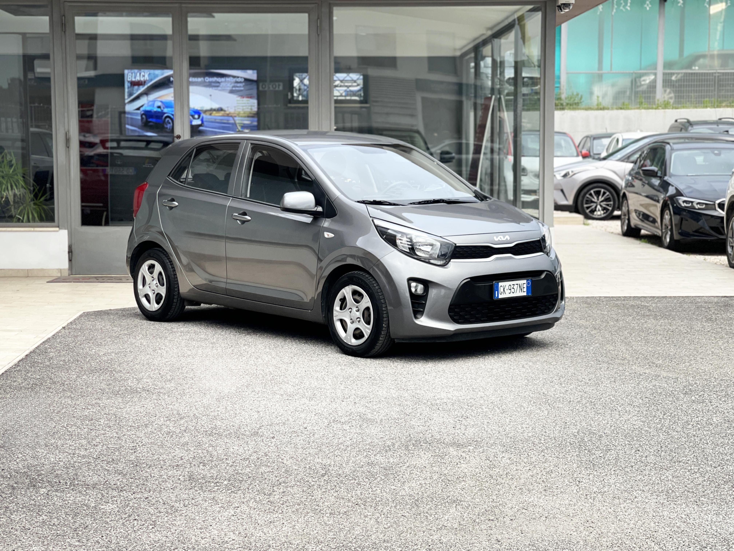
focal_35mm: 64
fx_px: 1357
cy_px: 276
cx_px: 367
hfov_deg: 30.3
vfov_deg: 22.9
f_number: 2.2
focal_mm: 7.5
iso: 50
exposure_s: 1/121
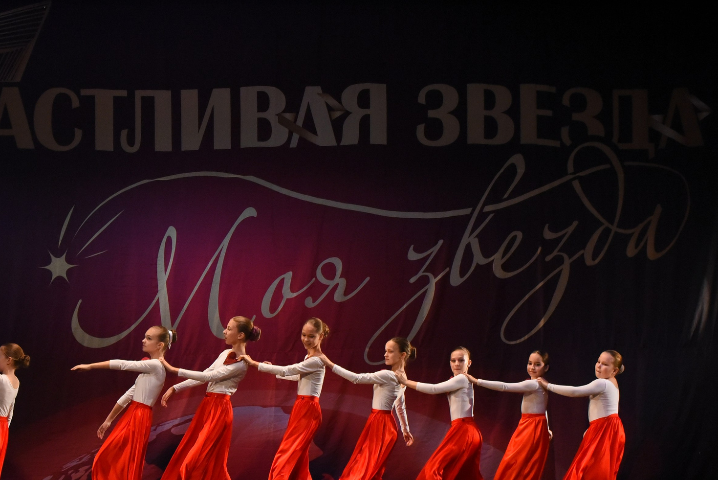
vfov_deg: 11.2
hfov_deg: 16.8
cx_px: 257
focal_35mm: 122
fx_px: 2434
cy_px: 384
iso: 5000
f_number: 3.2
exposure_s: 1/800
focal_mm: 70
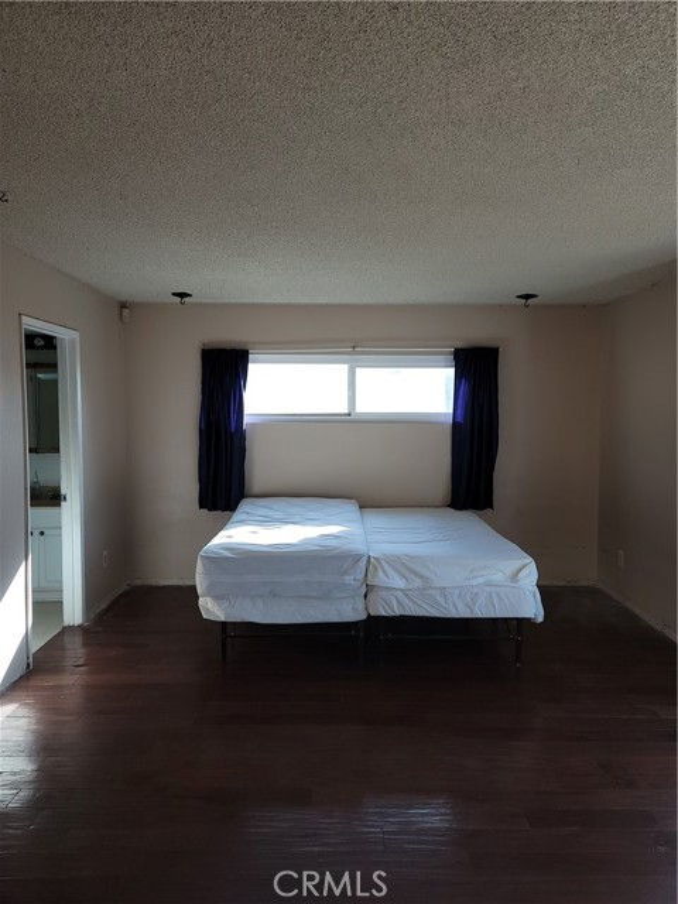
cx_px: 339
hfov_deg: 54.9
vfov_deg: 69.4
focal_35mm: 25
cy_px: 452
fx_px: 653
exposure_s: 1/60
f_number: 1.8
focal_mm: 7
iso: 32
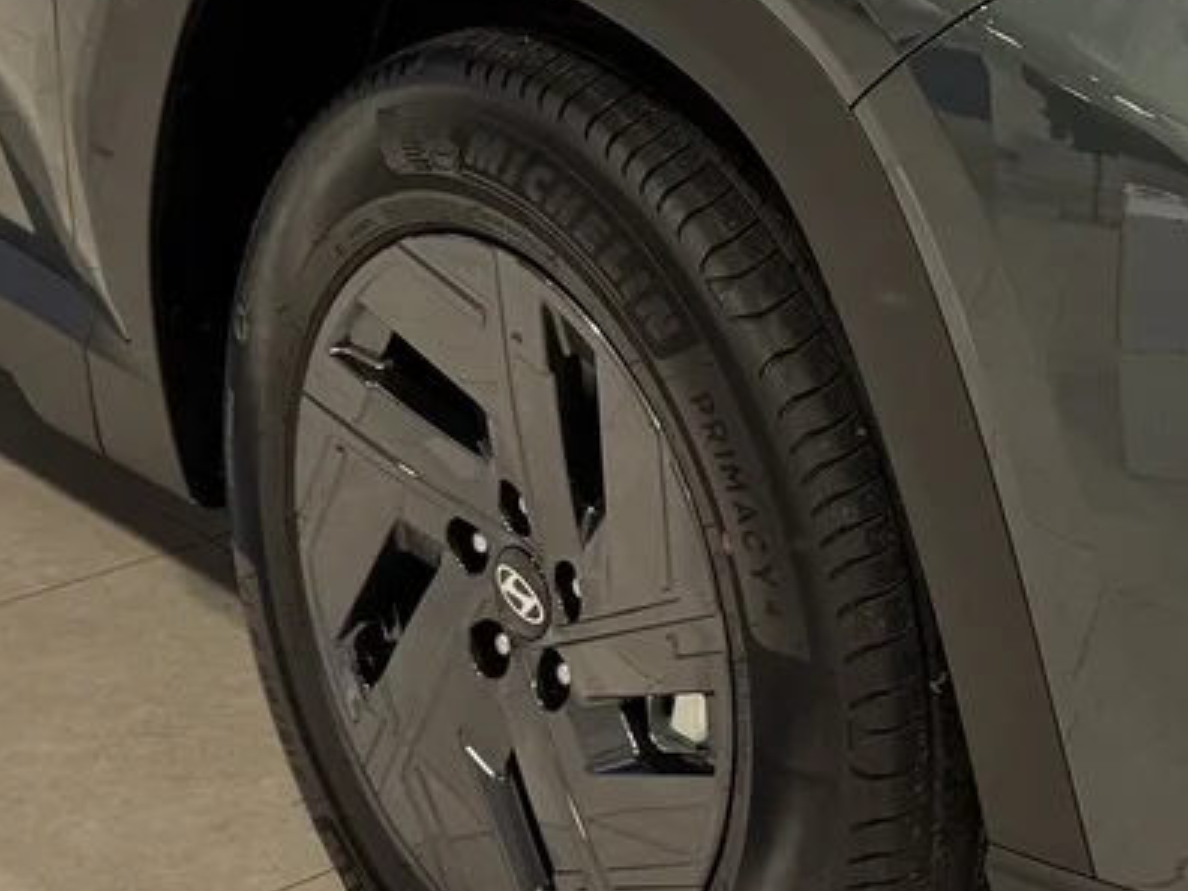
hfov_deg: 19.9
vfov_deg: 15.0
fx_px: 3329
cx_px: 1002
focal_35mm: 97
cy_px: -21
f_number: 1.78
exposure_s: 1/100
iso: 200
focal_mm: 6.76
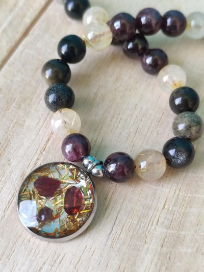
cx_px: 102
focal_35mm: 26
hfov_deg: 53.1
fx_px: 204
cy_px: 136
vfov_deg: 67.3
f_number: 1.75
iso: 231
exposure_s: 1/50
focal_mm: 4.77
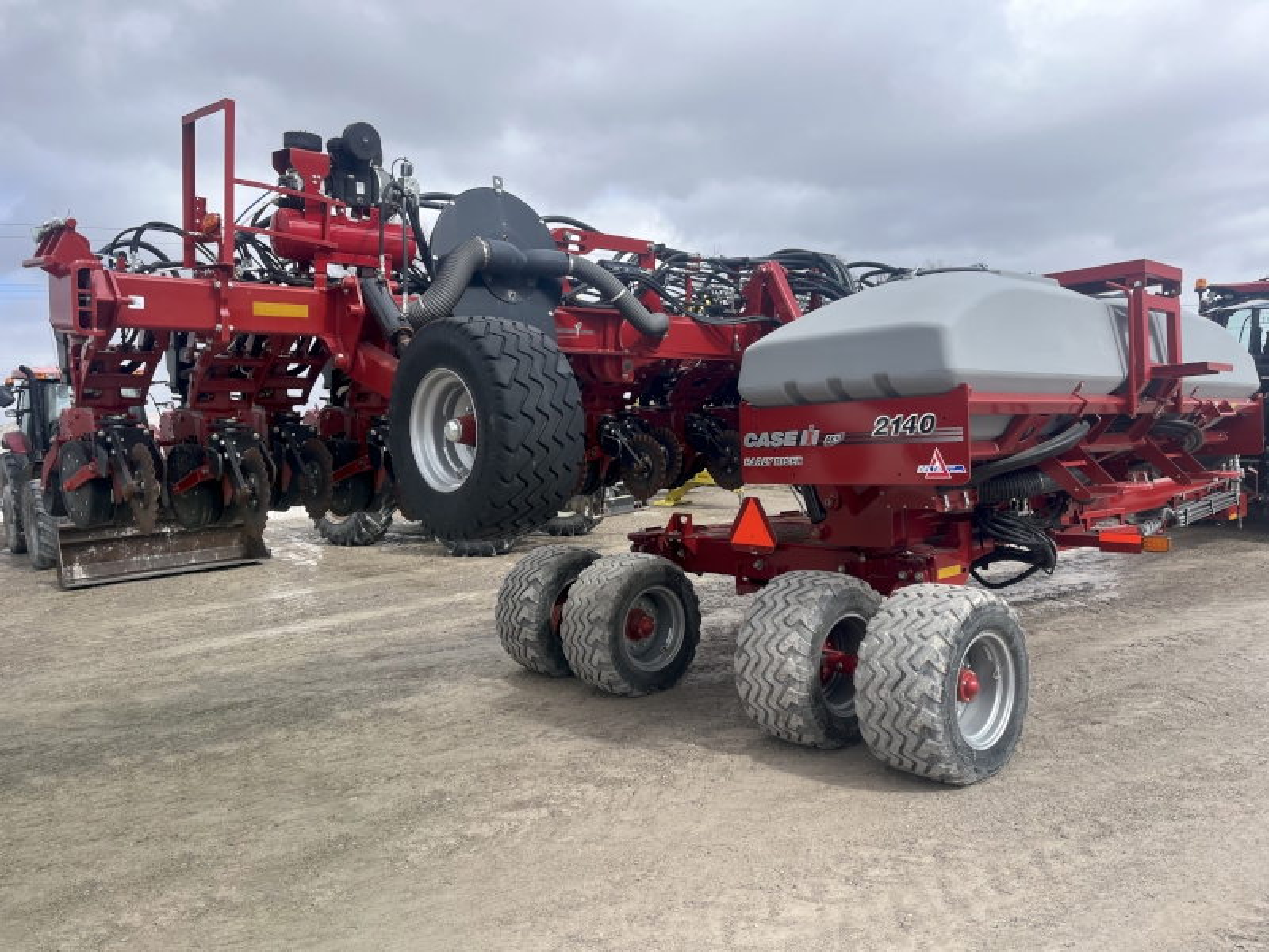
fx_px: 953
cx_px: 634
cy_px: 476
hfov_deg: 67.3
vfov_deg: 53.1
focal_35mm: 26
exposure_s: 1/2899
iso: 50
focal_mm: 5.1
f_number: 1.6
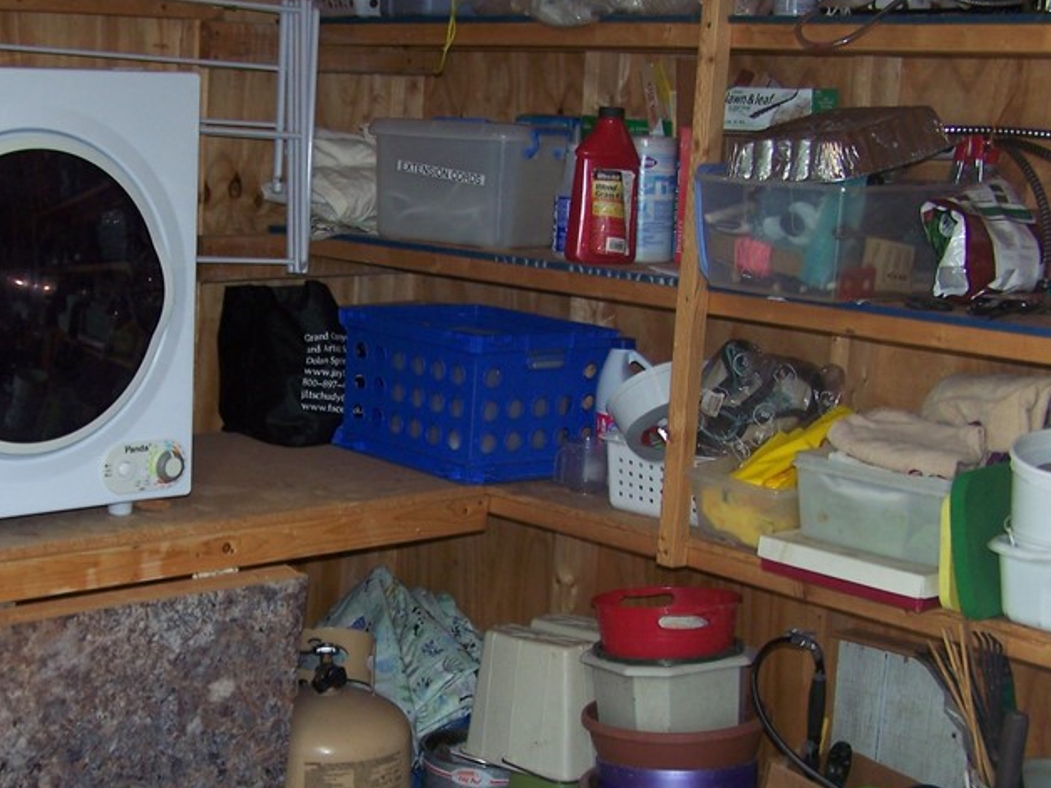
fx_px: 1882
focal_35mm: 62
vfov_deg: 23.5
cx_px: 323
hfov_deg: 30.9
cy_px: 535
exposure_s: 1/60
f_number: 2.8
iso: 80
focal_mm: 6.3
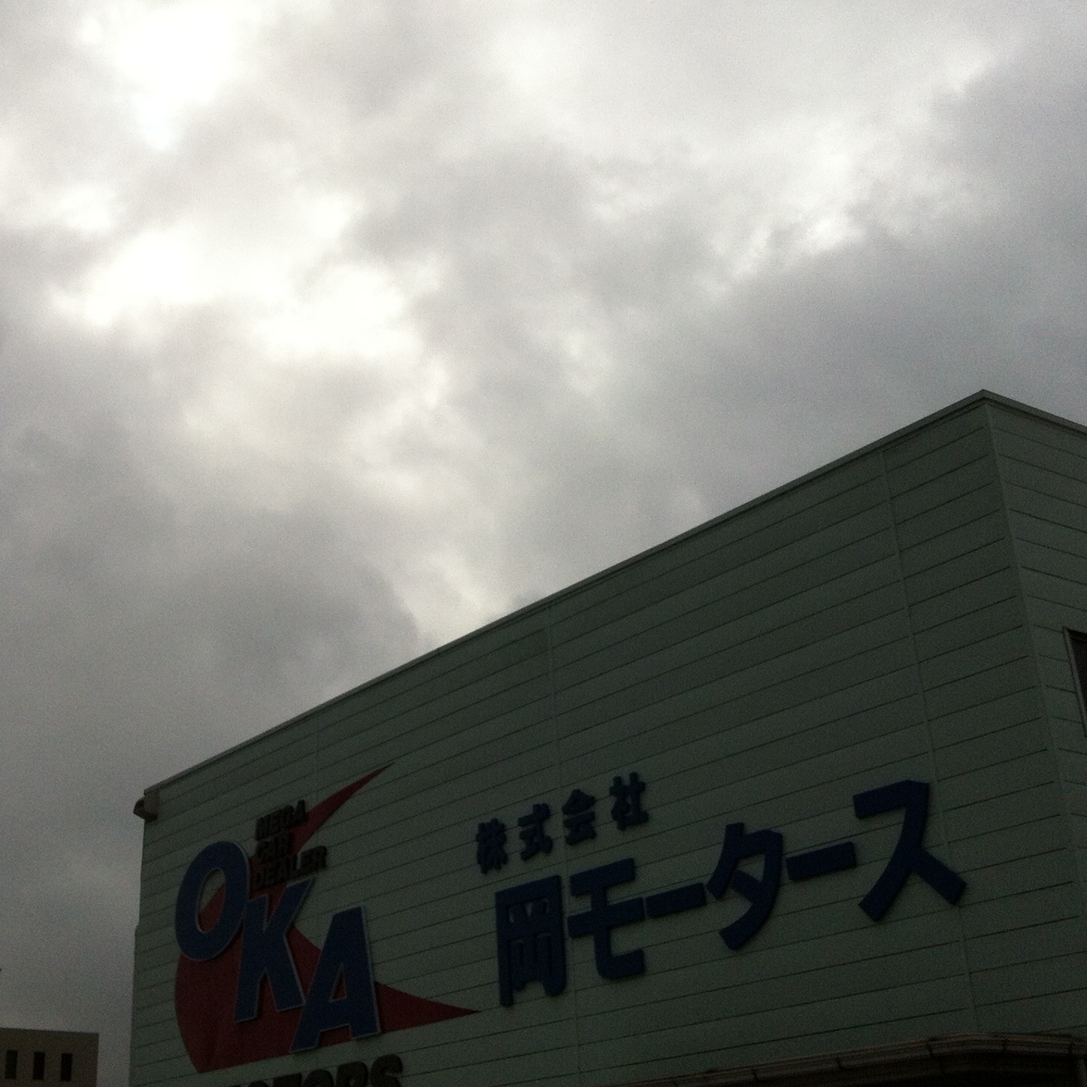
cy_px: 386
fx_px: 1954
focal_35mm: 55
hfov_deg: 30.7
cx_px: 321
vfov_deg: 30.9
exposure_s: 1/5027
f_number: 2.8
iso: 80
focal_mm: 3.85
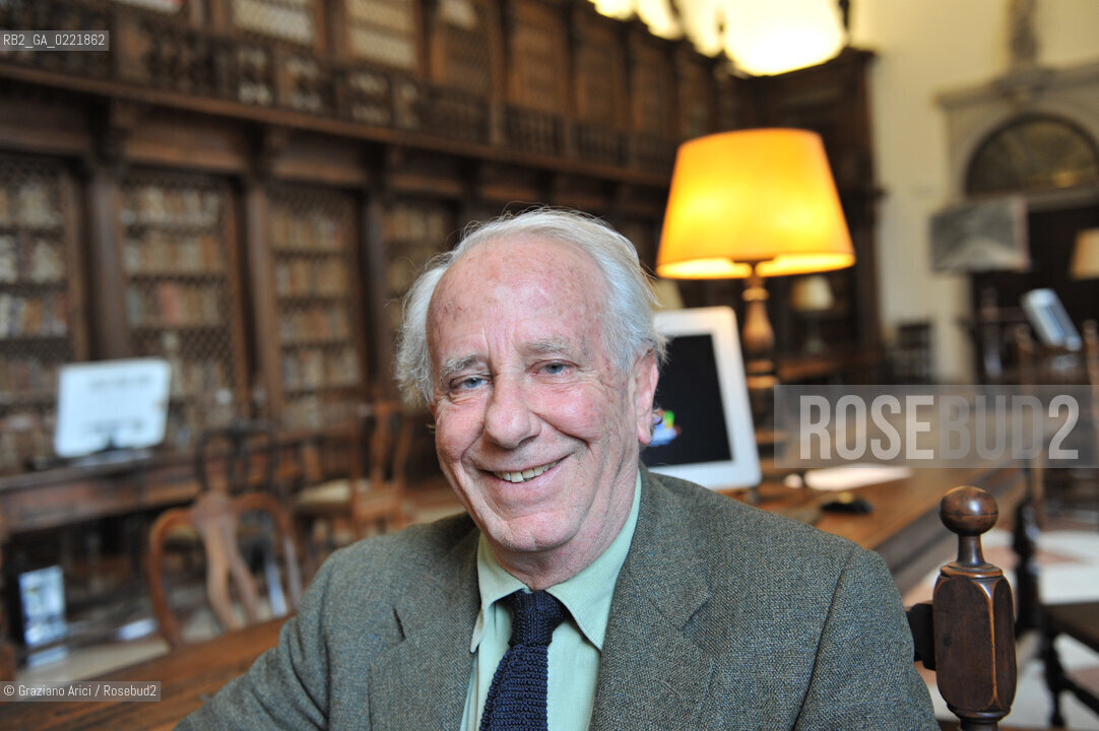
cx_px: 550
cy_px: 366
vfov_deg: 37.8
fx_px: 1068
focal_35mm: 35
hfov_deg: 54.5
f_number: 3.2
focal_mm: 35
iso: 800
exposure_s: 1/100
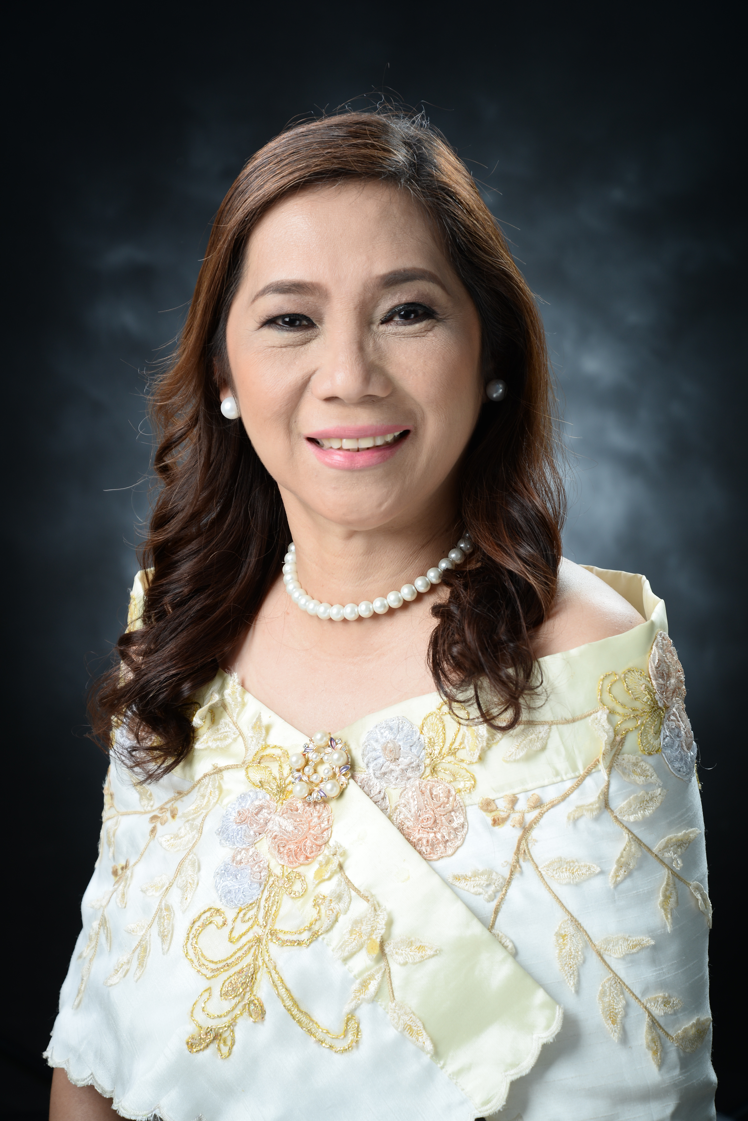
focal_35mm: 85
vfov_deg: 23.9
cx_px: 374
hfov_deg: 16.1
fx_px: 2647
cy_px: 560
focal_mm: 85
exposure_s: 1/125
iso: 200
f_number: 5.6
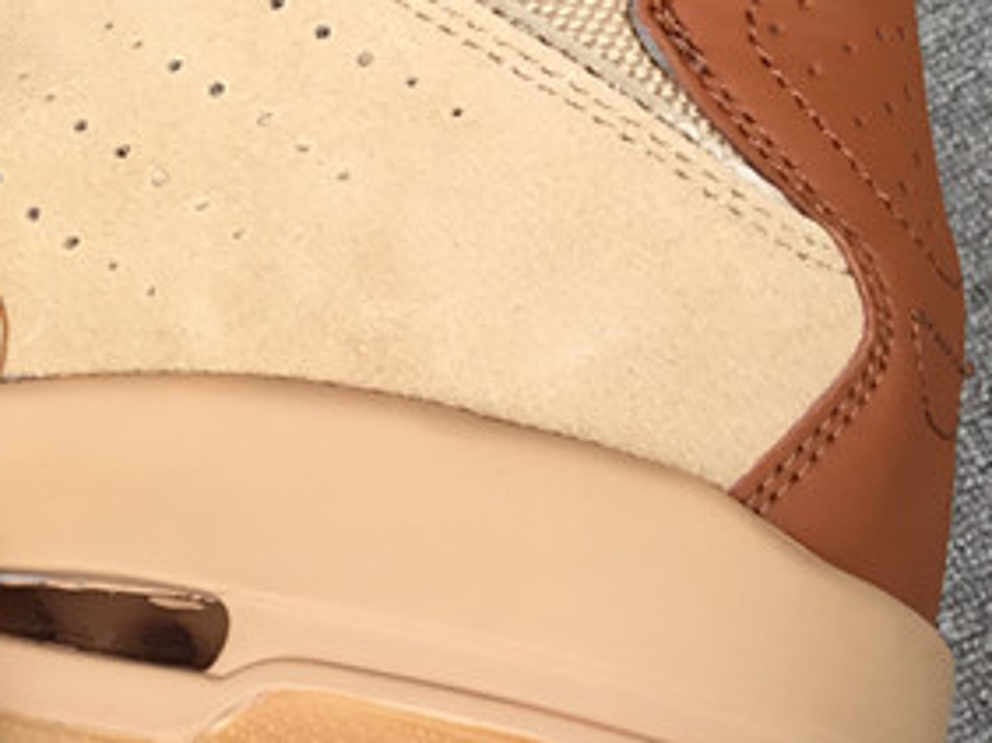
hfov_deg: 18.9
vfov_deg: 14.8
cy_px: 164
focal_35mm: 99
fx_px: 2835
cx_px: -158
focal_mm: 3.3
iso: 25
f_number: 2.4
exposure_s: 1/124
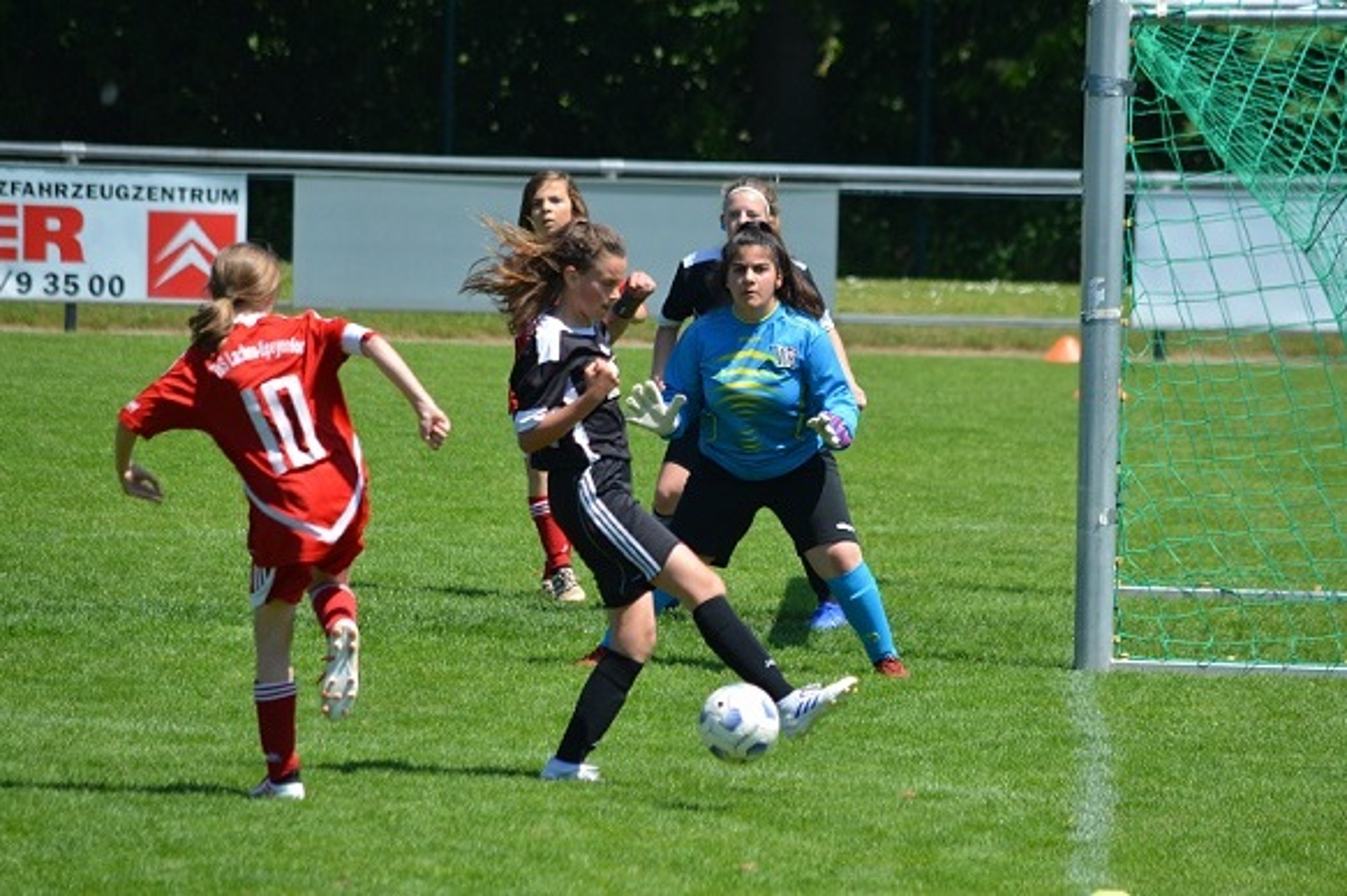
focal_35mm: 390
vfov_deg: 3.5
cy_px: 448
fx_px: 14584
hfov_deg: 5.3
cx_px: 674
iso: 400
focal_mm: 260
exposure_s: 1/1600
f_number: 7.1
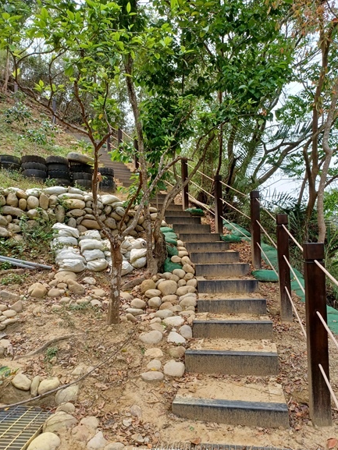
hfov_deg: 53.1
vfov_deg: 67.3
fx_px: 338
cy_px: 230
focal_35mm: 26
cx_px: 173
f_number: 1.8
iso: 32
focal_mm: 4.6
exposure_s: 1/104
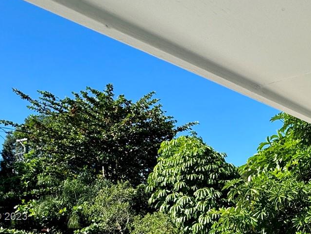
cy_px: 218
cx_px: 261
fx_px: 314
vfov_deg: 37.6
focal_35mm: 35
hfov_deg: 48.7
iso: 50
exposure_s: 1/840
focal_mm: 2.22
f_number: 2.2
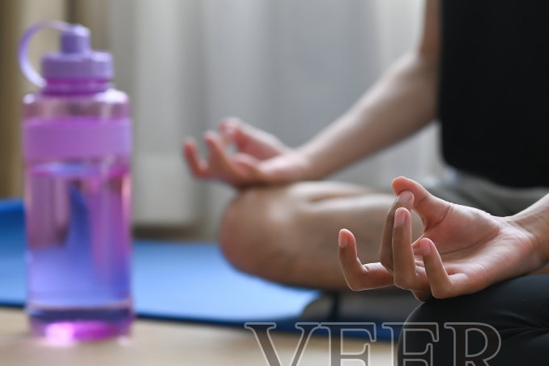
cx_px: 381
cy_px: 379
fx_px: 1799
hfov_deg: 17.3
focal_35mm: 118
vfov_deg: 11.5
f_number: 2.8
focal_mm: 50
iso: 400
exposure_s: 1/500
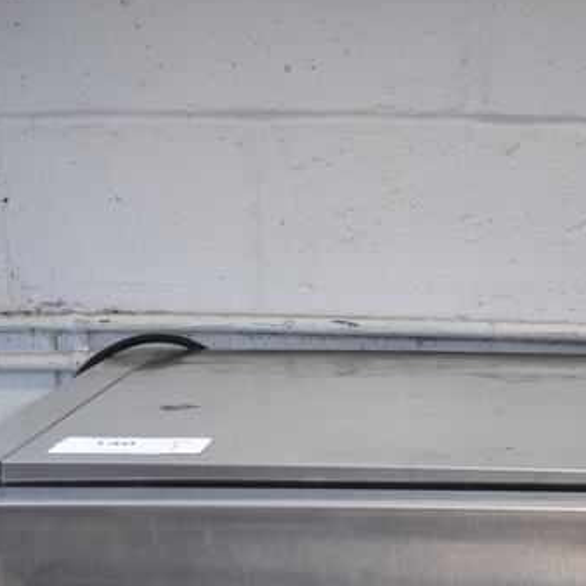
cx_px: 411
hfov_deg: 27.5
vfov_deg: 24.0
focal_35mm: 62
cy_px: 781
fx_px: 1187
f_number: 3.5
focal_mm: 18
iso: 800
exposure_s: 1/160
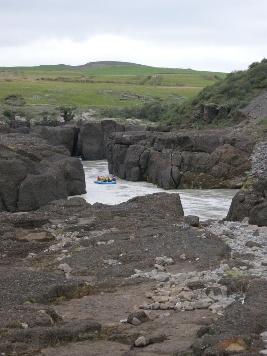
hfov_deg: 14.6
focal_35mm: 101
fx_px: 1039
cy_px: 178
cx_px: 134
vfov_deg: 19.4
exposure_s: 1/128
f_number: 4.7
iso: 100
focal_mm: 21.5
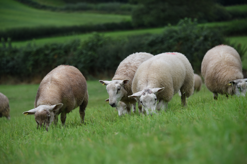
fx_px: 1098
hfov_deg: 12.8
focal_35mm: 160
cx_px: 124
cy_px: 82
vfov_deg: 8.6
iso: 1000
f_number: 5.6
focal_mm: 160
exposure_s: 1/800
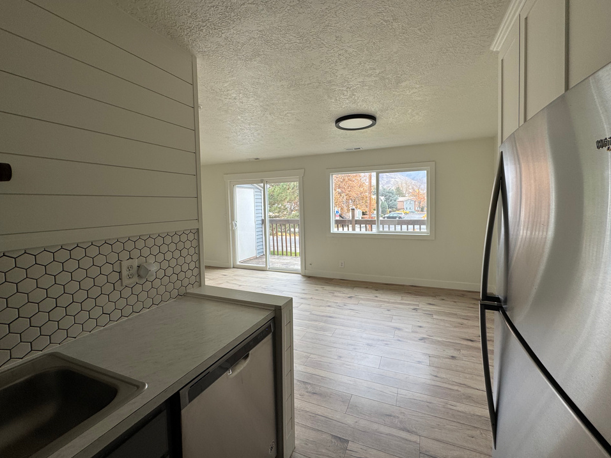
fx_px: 265
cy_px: 217
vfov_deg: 81.7
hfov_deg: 98.1
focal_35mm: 15
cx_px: 316
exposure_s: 1/99
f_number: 2.2
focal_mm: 2.22
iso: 40
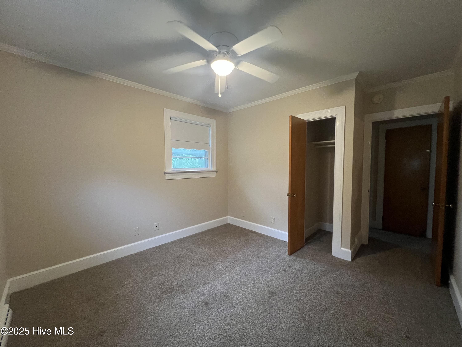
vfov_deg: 89.9
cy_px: 174
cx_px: 231
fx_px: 174
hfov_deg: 106.2
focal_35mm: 13
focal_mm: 1.57
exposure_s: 1/60
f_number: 1.8
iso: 640
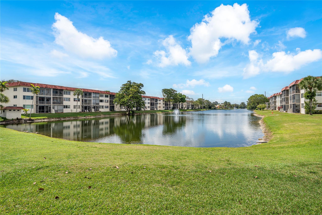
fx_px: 179
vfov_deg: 61.9
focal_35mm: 20
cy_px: 108
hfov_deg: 84.0
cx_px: 161
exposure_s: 1/320
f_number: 8
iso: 100
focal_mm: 20
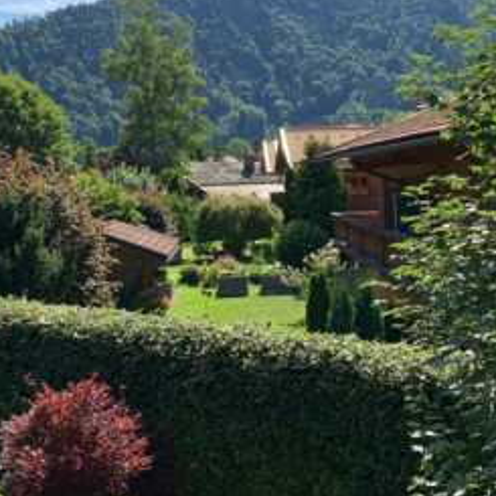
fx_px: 892
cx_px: 218
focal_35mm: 55
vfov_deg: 30.7
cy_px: 138
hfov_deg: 31.1
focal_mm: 4.25
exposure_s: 1/2309
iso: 25
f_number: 1.8
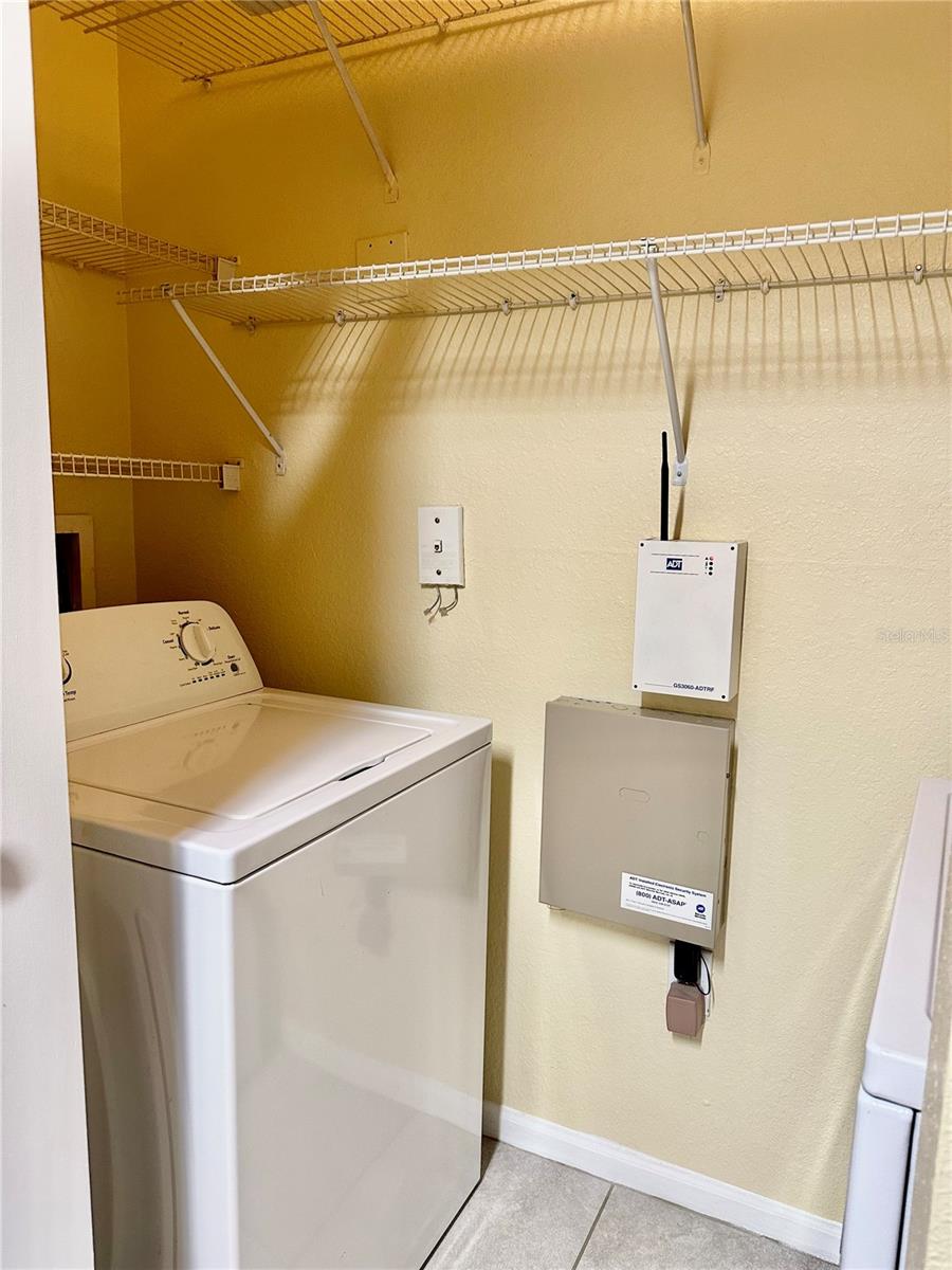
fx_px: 880
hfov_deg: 56.8
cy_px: 635
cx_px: 476
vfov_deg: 71.6
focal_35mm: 24
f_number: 1.78
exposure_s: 1/60
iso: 200
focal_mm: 6.86
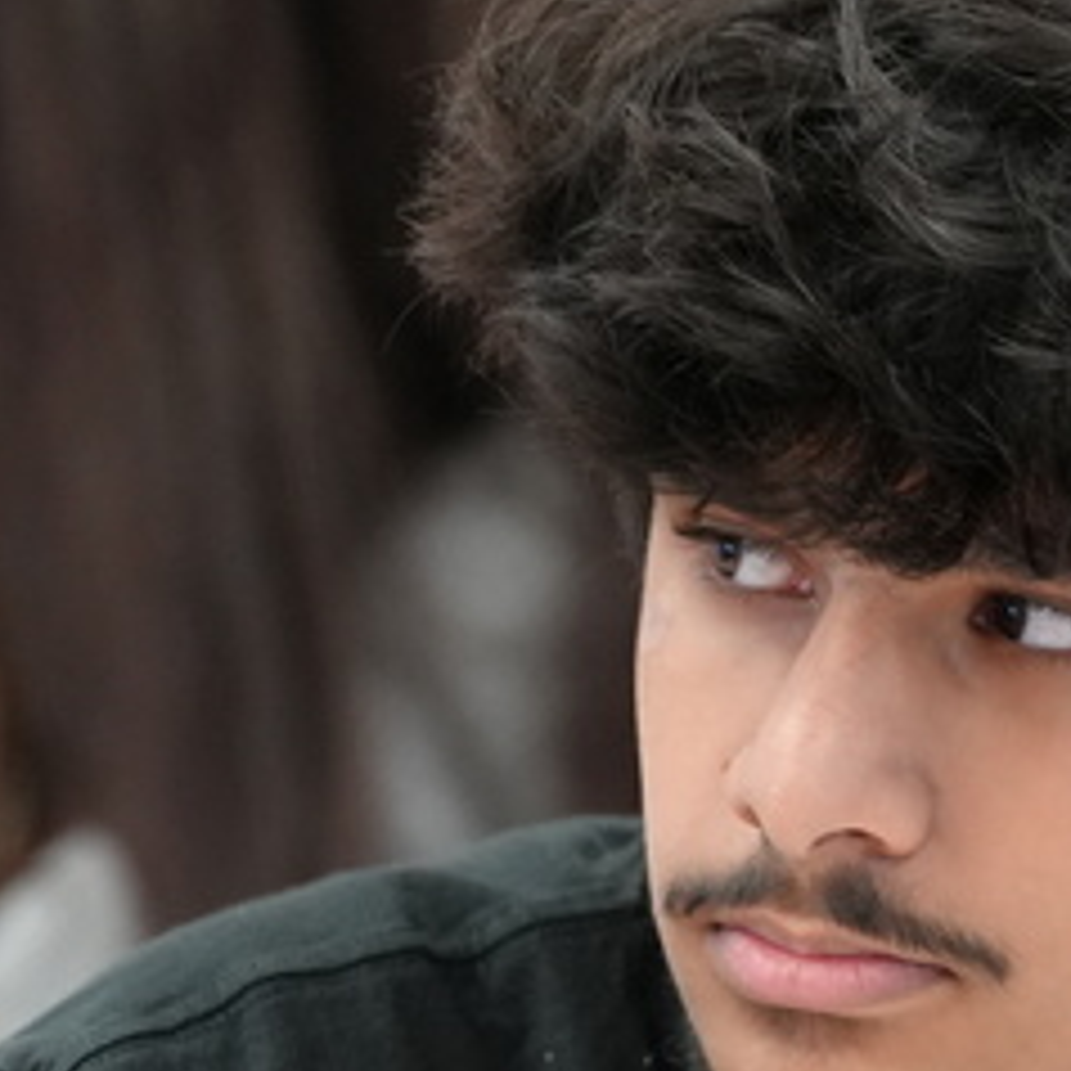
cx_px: 716
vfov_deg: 2.4
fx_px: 25553
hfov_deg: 2.4
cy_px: 1024
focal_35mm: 730
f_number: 4
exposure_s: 1/200
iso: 4000
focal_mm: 200
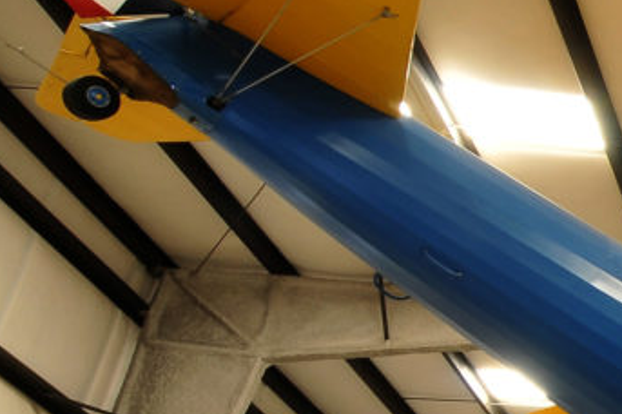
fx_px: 1364
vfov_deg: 16.8
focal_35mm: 79
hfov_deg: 16.7
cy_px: 434
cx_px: 1344
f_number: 14
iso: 200
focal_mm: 12
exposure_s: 1/1.3
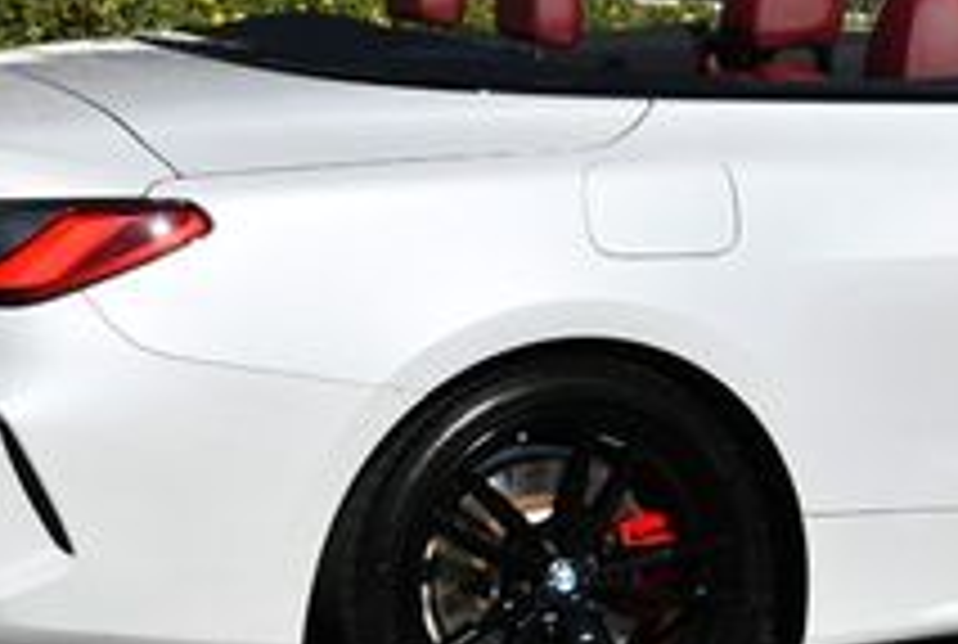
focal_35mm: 168
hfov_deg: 12.0
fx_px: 4480
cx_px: 1003
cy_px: -27
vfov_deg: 8.2
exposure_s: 1/320
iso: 100
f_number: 9
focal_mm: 28
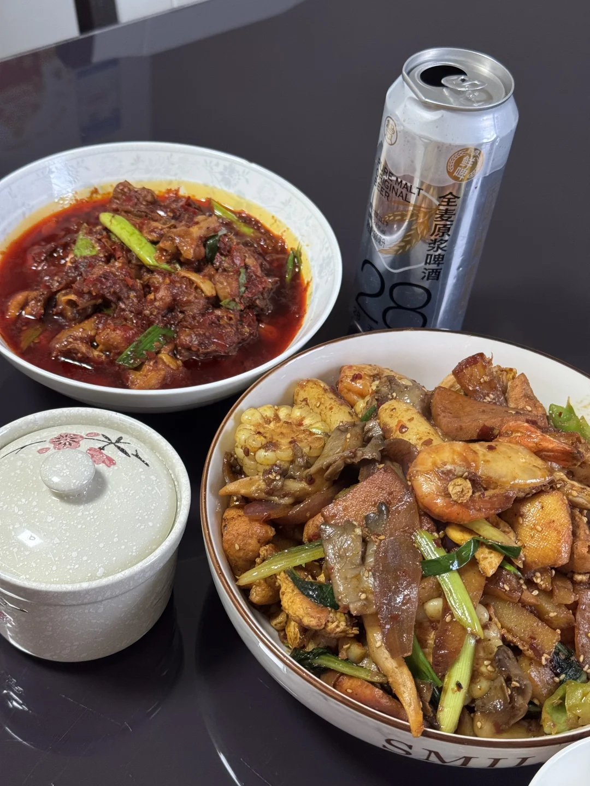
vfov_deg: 39.7
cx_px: 295
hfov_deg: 30.3
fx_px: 1091
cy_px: 393
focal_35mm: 48
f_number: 1.78
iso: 400
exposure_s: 1/33
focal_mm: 6.76
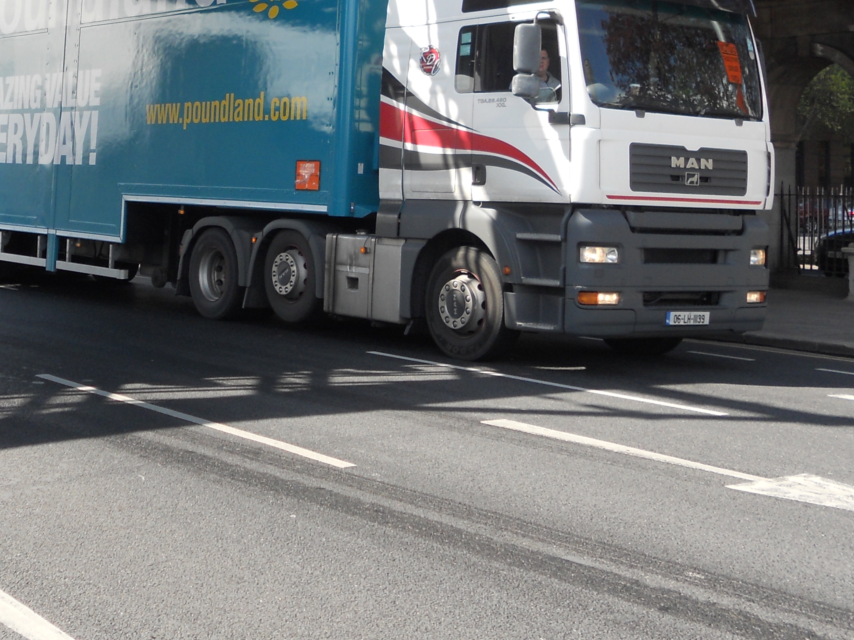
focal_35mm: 61
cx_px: 309
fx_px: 1505
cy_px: 81
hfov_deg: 31.5
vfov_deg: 23.5
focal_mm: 5.8
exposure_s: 1/320
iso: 80
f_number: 3.5
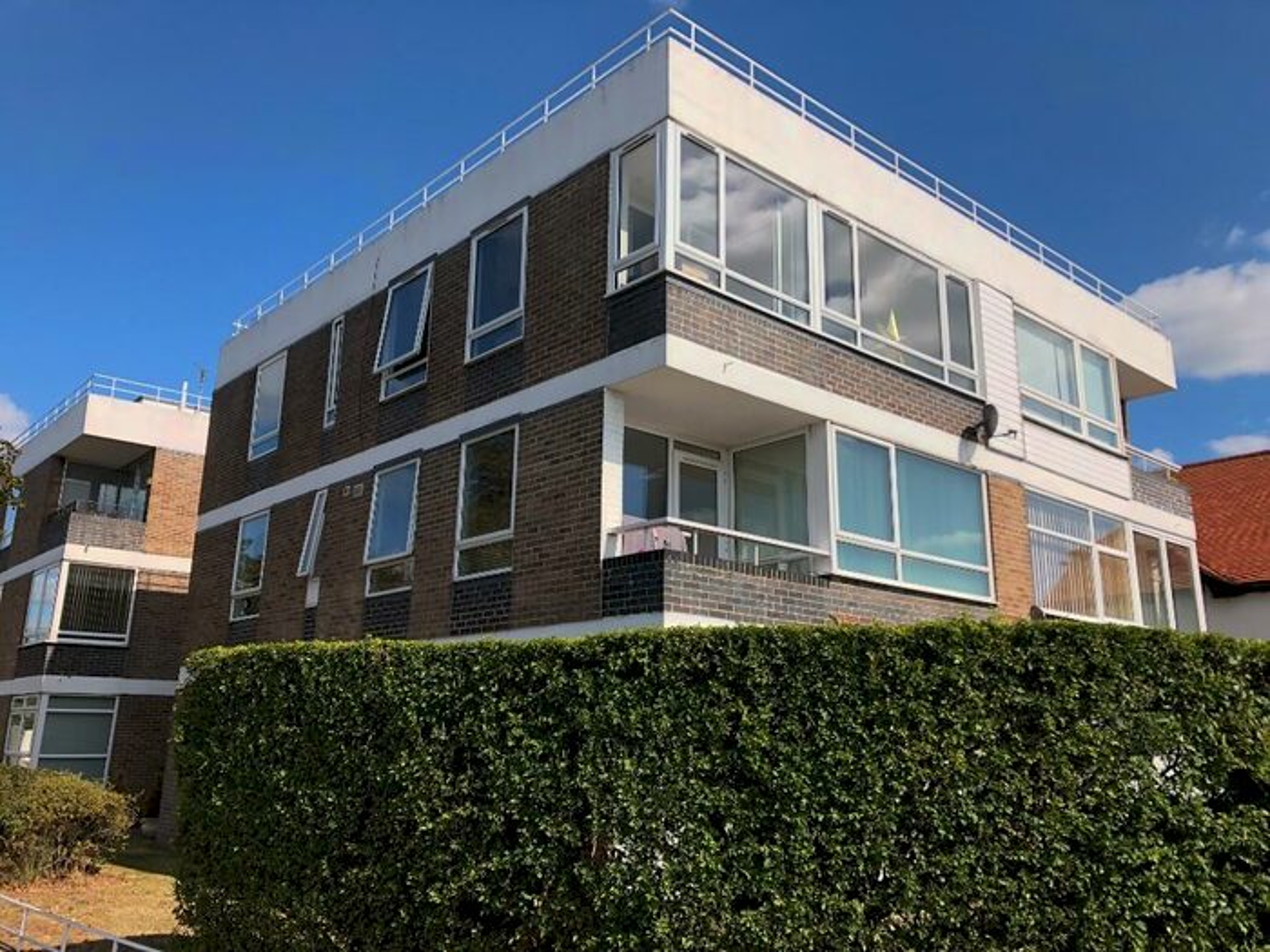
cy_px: 476
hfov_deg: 63.4
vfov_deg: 49.7
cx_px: 635
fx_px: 1027
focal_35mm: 28
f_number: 1.8
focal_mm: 3.99
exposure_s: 1/2404
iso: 20
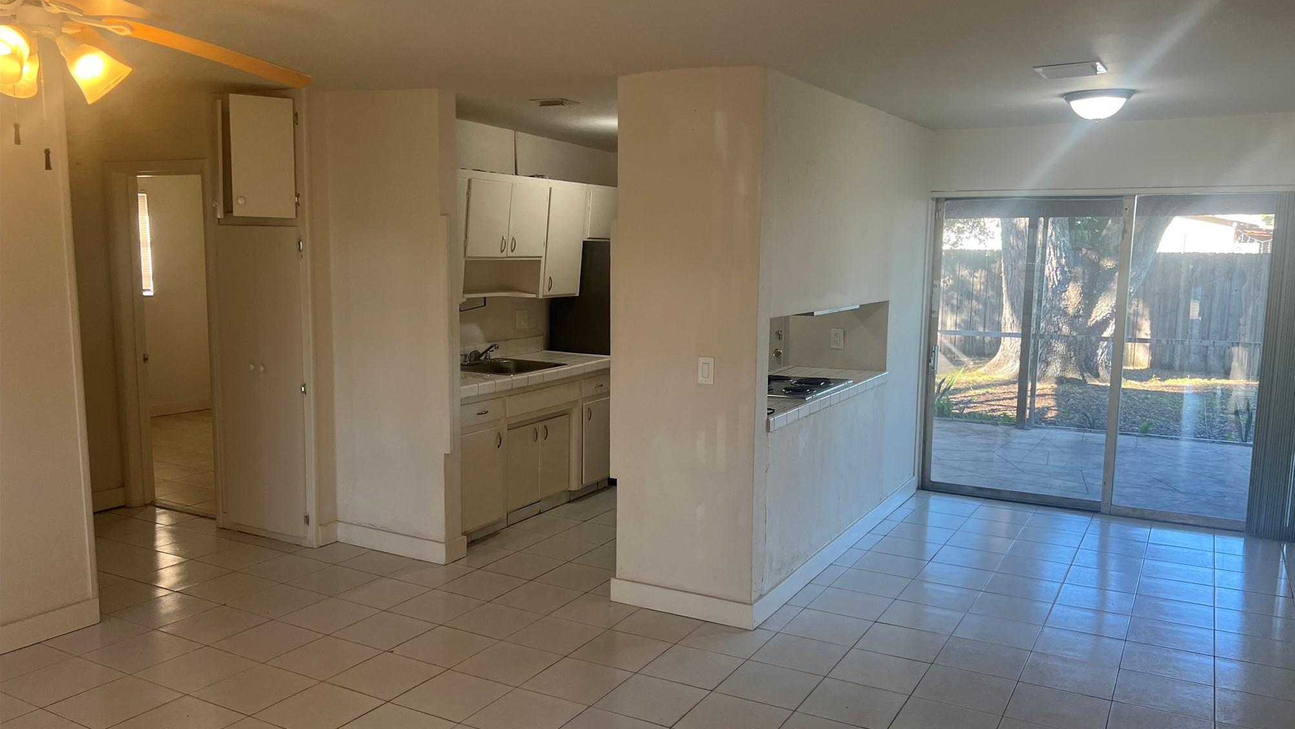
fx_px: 996
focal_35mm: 29
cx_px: 662
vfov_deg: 40.2
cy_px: 387
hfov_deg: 66.1
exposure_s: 1/120
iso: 80
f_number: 1.5
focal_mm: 5.7
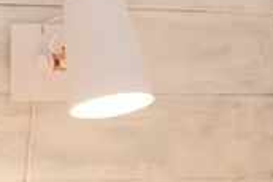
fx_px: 2254
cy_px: 189
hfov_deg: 6.9
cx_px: 67
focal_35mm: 297
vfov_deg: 4.6
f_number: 4.5
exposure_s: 1/80
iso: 200
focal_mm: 50
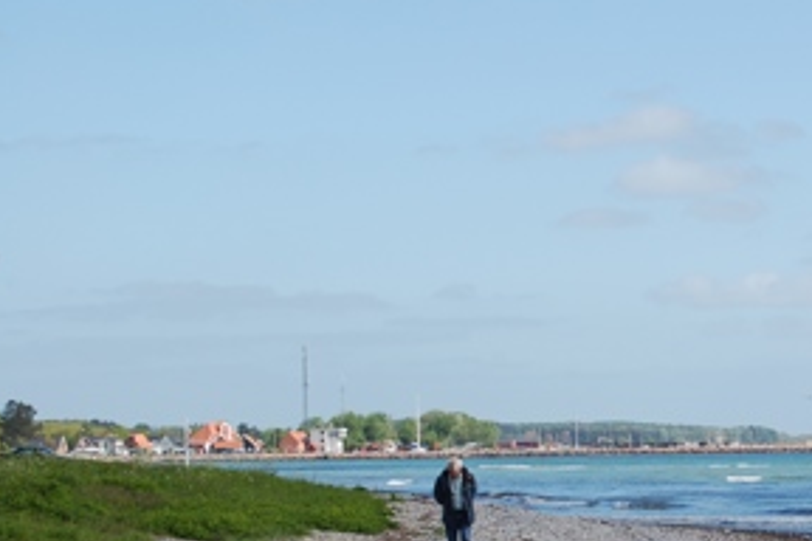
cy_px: 368
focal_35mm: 146
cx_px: 691
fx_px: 3290
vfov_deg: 9.4
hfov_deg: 14.0
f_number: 9
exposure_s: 1/320
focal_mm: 55
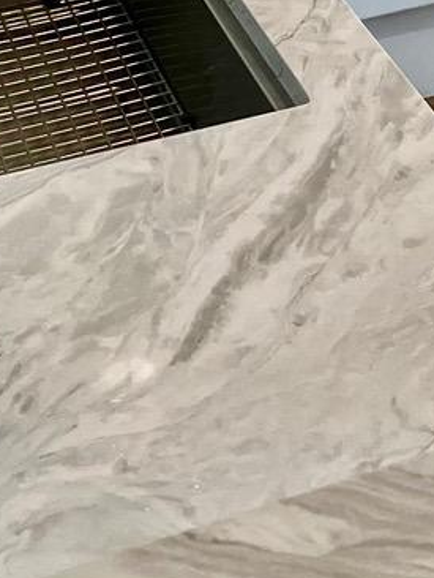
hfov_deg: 13.4
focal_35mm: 109
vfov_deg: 15.5
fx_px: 1820
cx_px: 456
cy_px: -461
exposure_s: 1/120
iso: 80
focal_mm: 5.7
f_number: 1.5
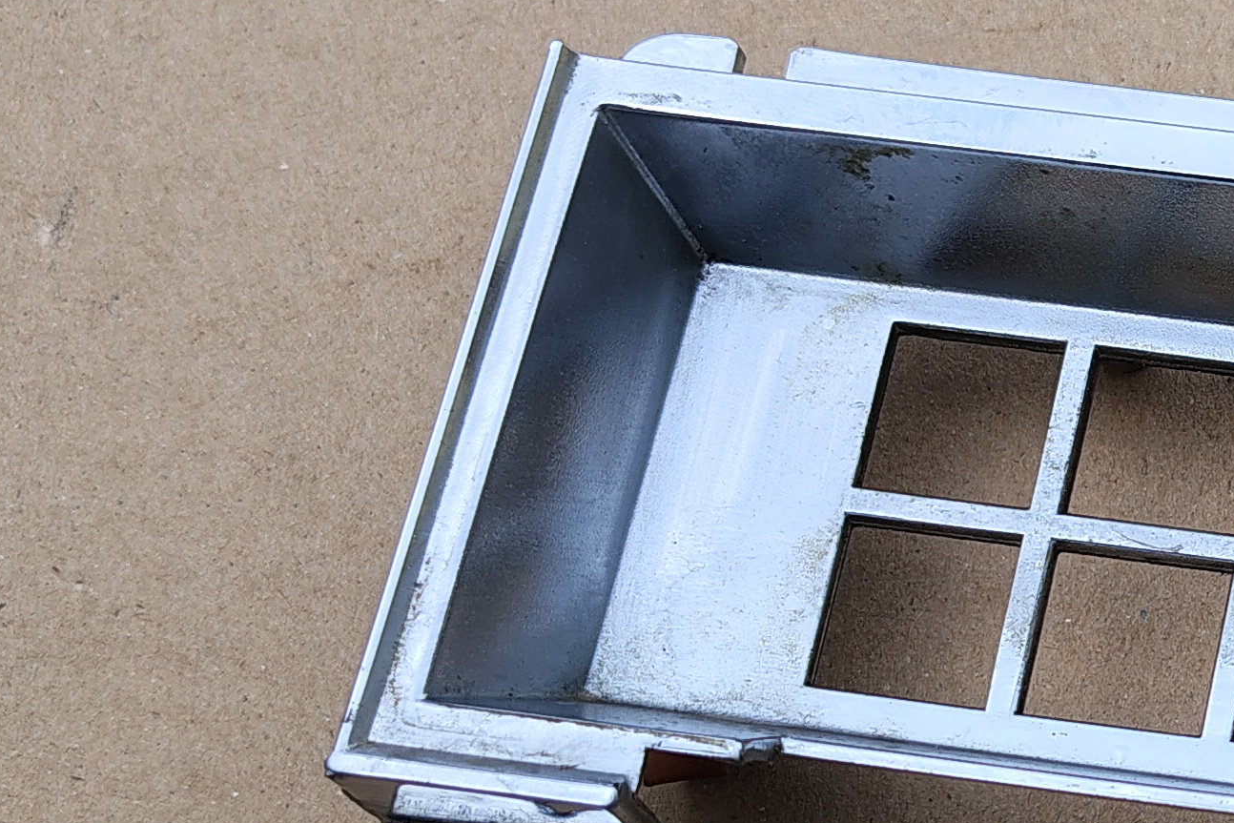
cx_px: 1551
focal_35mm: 79
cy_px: 630
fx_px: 2708
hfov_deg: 23.1
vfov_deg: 17.2
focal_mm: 5.56
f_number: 1.8
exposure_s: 1/913
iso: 100
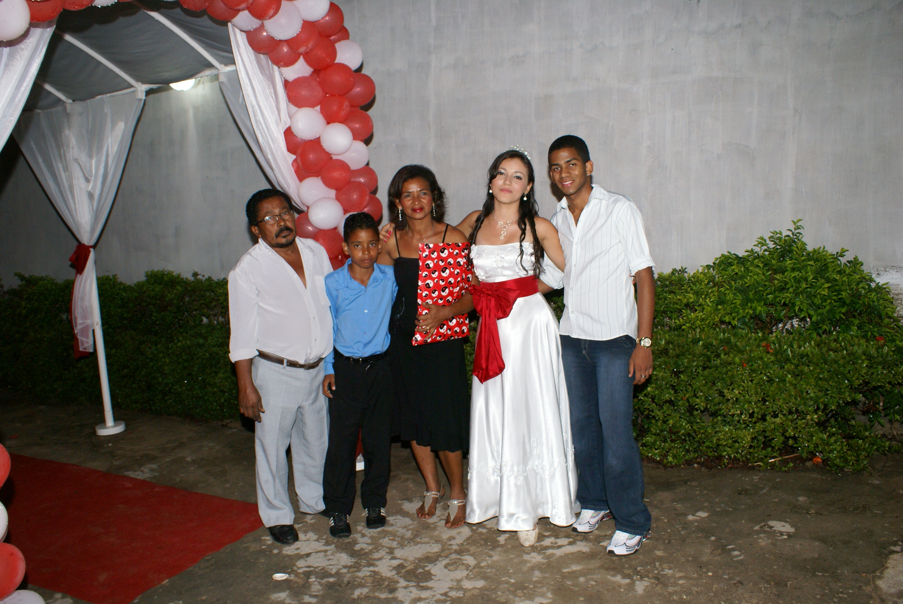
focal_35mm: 27
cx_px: 452
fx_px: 678
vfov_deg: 48.0
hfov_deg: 67.3
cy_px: 302
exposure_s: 1/60
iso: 400
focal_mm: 18
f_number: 5.6
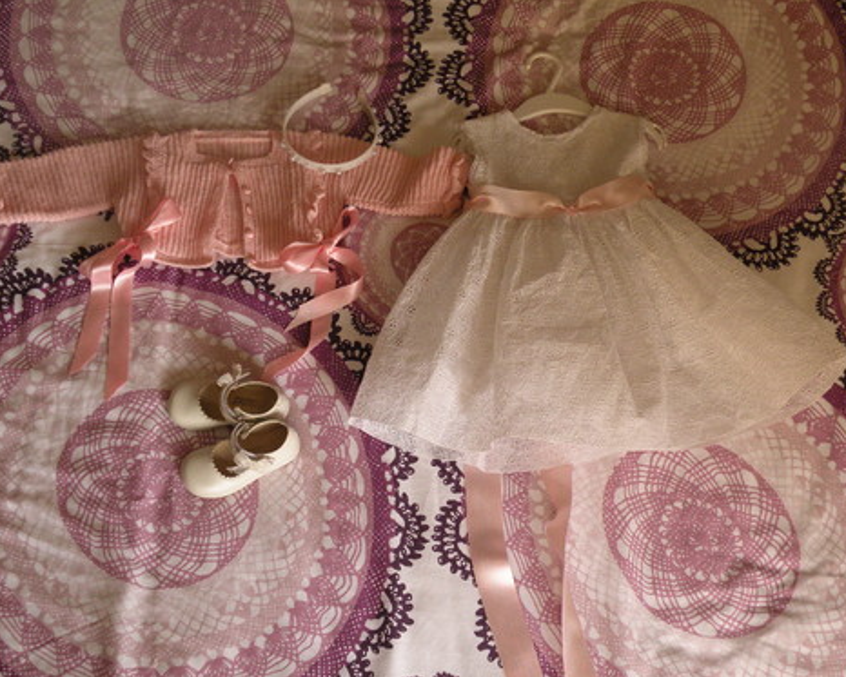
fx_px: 1102
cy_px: 338
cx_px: 419
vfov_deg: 34.2
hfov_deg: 42.0
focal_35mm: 44
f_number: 3.2
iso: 183
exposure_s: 1/60
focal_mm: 7.4
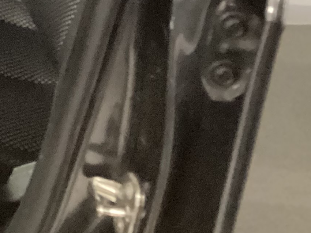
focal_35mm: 119
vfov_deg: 11.8
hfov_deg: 14.5
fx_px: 1069
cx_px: -249
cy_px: -134
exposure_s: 1/20
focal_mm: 3.3
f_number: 2.4
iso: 640
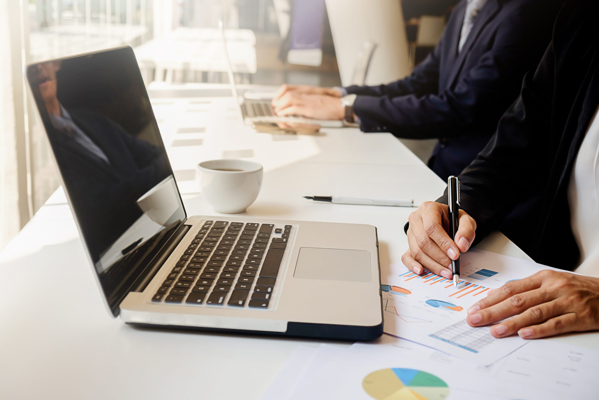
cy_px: 200
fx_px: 782
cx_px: 300
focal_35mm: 47
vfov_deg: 28.7
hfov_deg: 41.9
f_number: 4.5
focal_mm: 31.5
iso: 200
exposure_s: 1/180
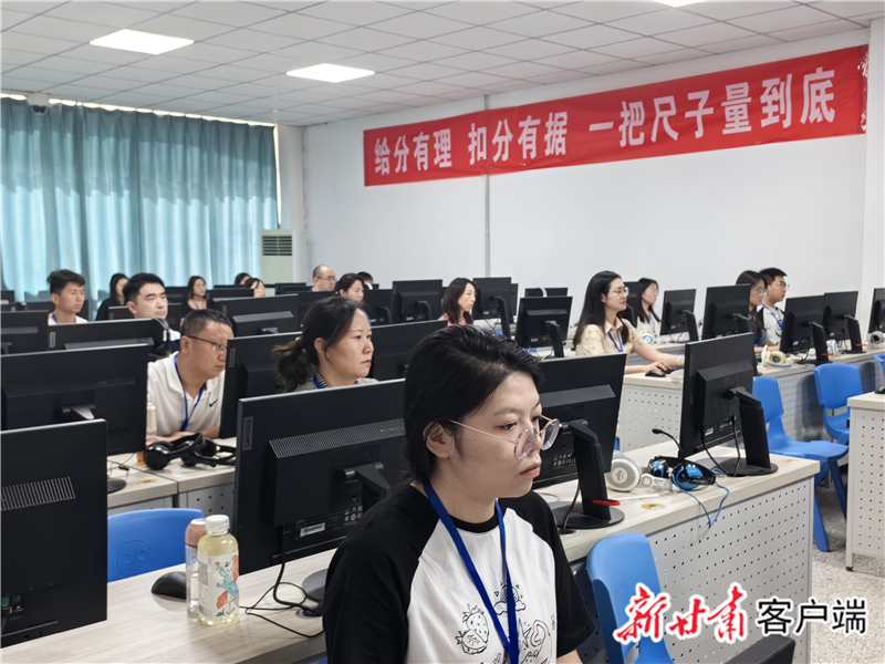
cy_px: 332
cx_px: 442
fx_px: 946
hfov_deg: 50.1
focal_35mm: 37
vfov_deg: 38.7
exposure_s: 1/100
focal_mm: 5.75
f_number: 2
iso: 400
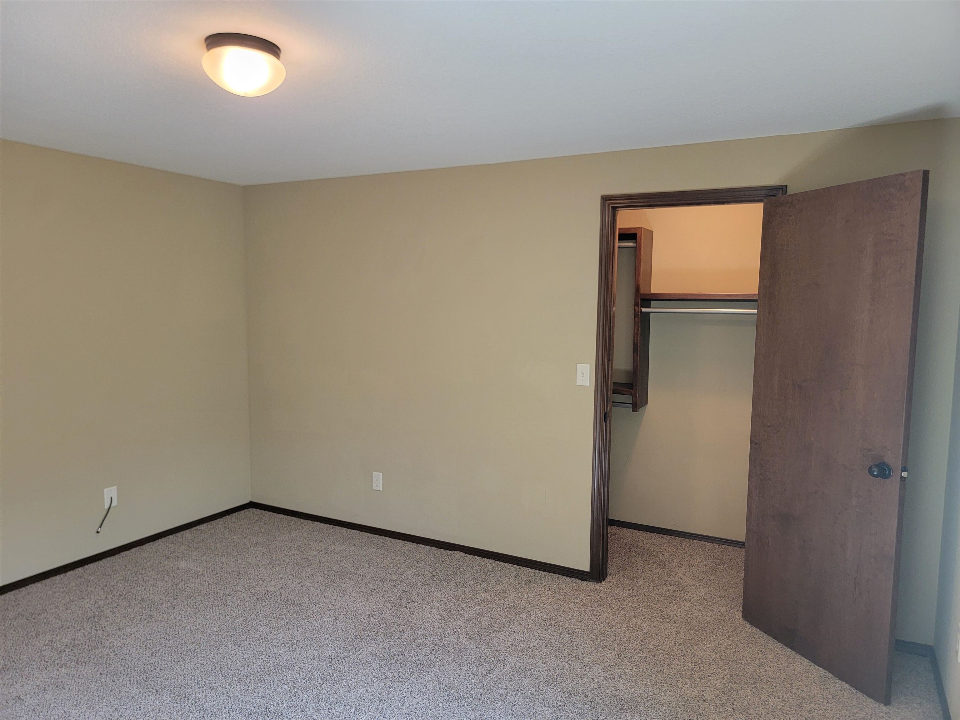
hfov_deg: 71.6
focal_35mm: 24
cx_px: 480
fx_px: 666
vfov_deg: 56.8
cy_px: 360
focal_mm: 6.7
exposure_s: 1/60
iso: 250
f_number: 1.8
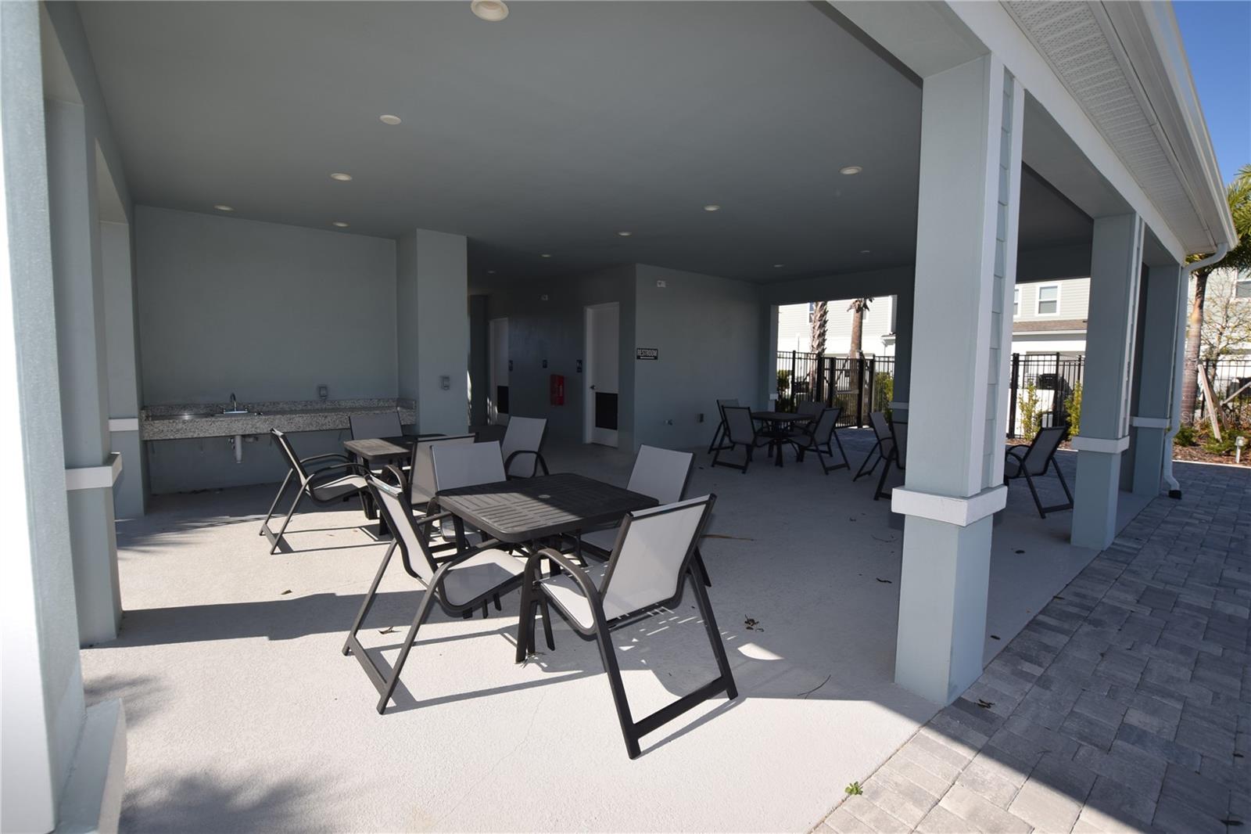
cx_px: 626
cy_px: 417
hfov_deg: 100.4
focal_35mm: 15
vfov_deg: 77.3
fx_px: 521
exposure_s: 1/200
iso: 100
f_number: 9
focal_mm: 10
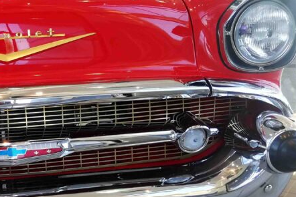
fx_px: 535
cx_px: -7
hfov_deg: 28.8
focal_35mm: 65
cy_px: 103
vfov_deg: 20.9
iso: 100
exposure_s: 1/50
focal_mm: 3.81
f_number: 2.2
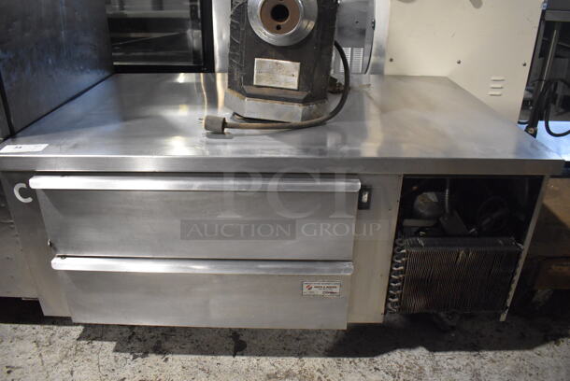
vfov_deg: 48.0
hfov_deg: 67.3
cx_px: 285
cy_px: 190
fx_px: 428
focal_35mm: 27
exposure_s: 1/125
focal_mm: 18
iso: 5000
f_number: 3.5
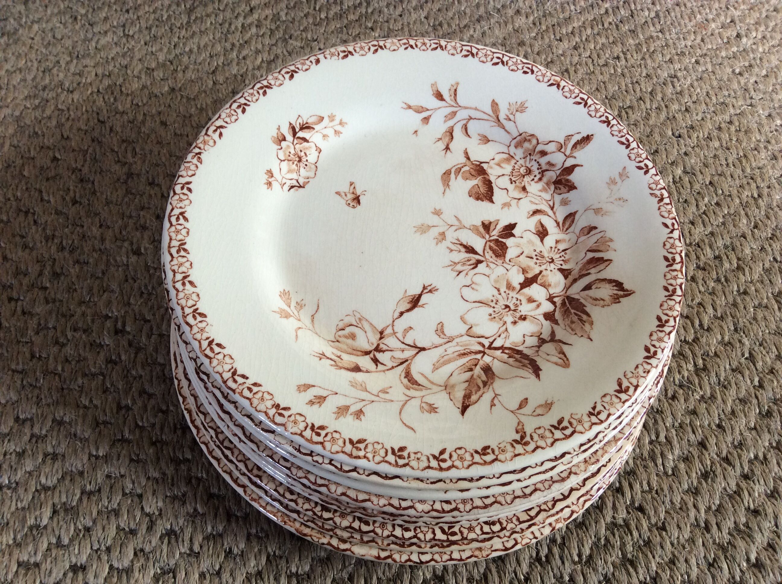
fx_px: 722
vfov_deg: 44.1
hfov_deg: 56.9
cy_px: 292
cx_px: 391
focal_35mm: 32
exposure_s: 1/25
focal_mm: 3.3
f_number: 2.4
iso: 80
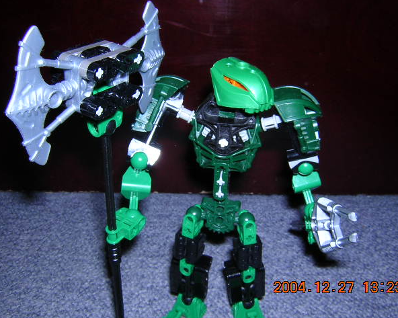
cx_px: 212
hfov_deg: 47.9
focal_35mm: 38
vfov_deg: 39.1
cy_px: 159
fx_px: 447
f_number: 5.2
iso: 100
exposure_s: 1/60.1
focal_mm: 4.7
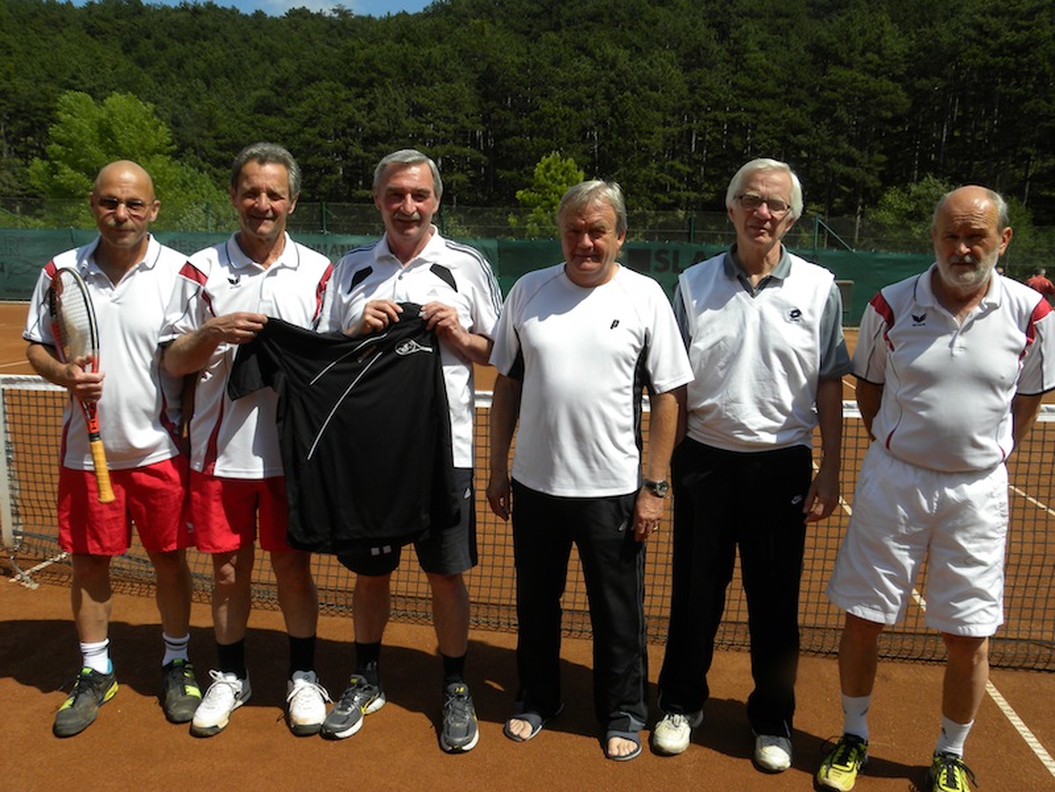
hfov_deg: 61.7
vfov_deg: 48.2
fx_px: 884
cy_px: 396
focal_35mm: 29
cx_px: 528
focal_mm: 5.2
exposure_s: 1/390
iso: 64
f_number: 5.6
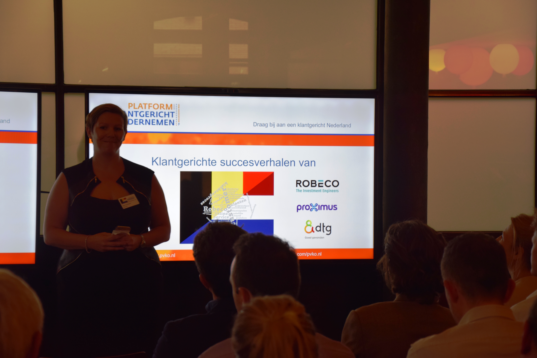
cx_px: 268
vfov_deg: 13.0
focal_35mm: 105
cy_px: 179
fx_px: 1566
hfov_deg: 19.5
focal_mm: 70
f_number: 5.3
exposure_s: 1/60
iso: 450
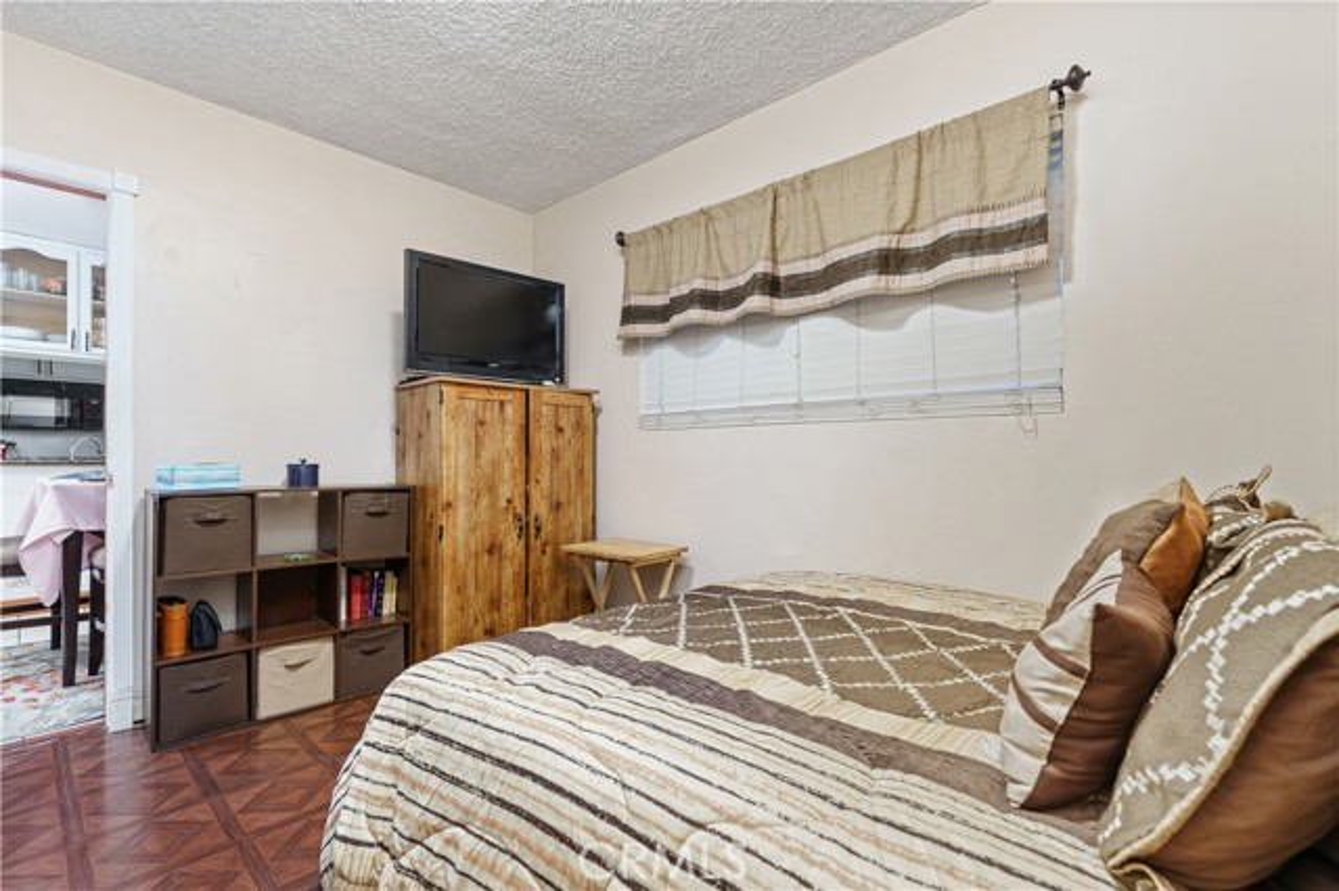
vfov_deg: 73.7
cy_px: 446
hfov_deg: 96.8
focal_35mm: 16
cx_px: 670
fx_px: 595
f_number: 7.1
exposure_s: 1/1.25
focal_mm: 16
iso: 250
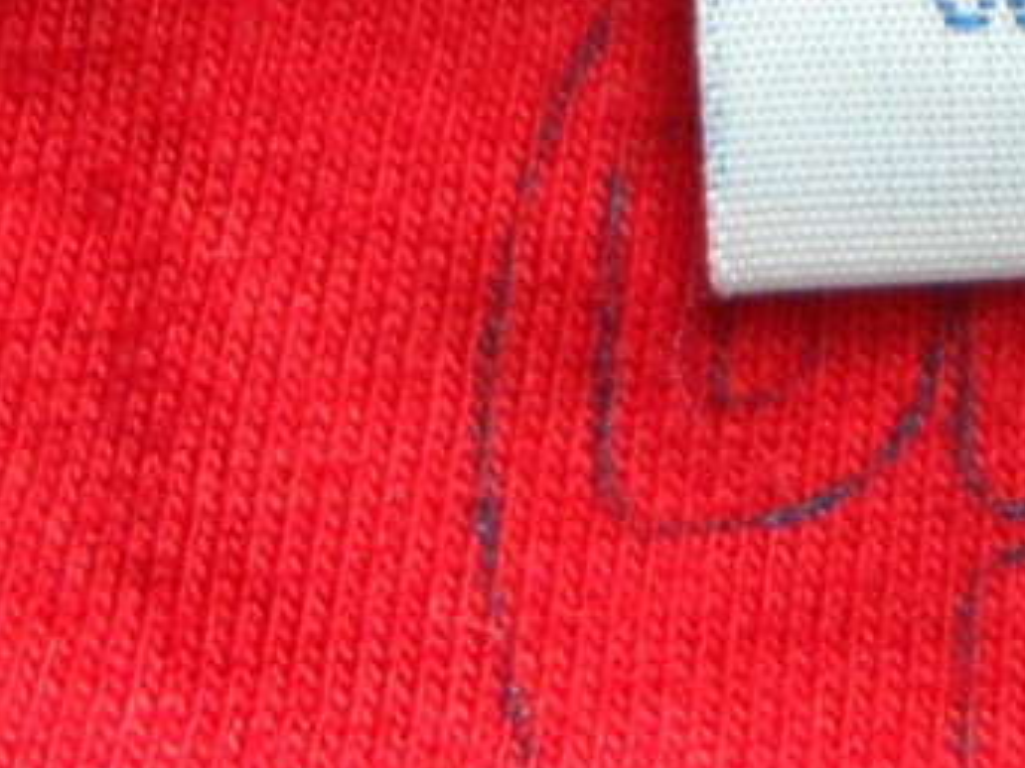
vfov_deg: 15.4
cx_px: 1119
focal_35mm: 93
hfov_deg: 20.2
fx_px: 2754
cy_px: -134
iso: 160
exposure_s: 1/30
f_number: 2.9
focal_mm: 4.1
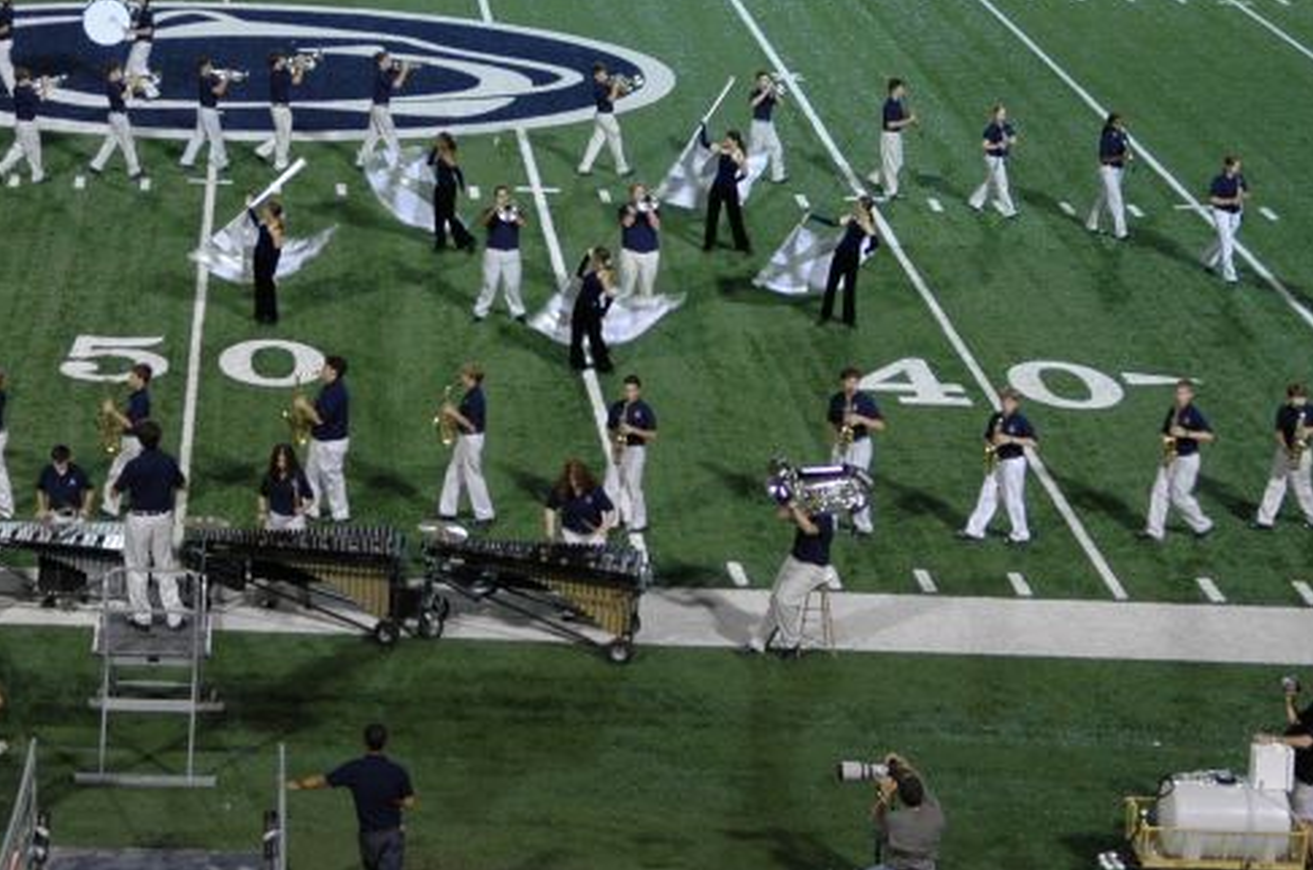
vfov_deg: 13.9
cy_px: 324
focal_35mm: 98
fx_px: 3569
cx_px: 205
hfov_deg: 20.5
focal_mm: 31
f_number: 2.8
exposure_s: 1/60
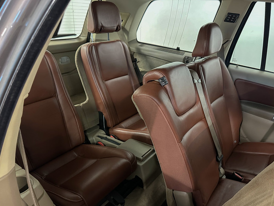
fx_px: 222
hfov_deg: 63.2
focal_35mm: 28
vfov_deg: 49.6
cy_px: 120
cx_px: 154
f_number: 1.78
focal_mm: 6.86
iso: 1000
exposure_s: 1/25
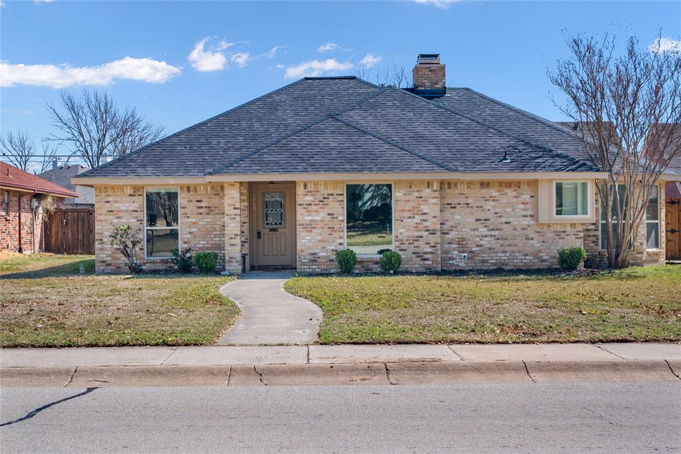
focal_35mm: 48
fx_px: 908
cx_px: 340
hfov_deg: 41.1
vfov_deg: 28.1
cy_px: 227
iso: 400
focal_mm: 32
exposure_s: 1/500
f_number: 8
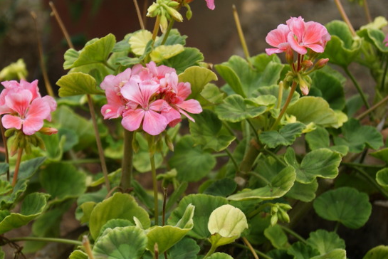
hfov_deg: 13.2
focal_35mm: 155
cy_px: 100
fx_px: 1671
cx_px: 152
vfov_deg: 8.9
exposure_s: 1/160
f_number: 5.6
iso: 100
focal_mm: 55
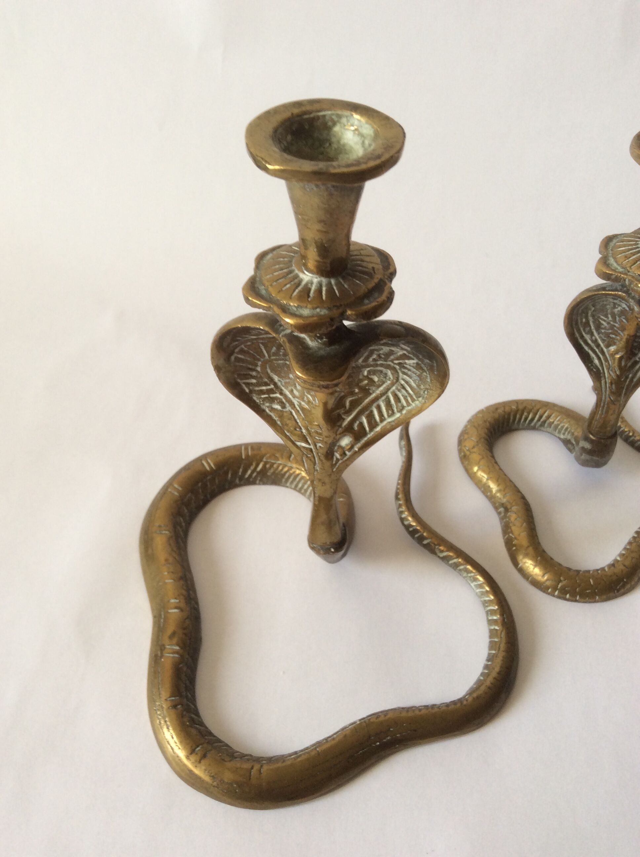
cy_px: 428
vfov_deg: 56.9
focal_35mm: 32
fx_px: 791
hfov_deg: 44.1
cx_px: 320
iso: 40
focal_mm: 3.3
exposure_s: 1/25
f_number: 2.4
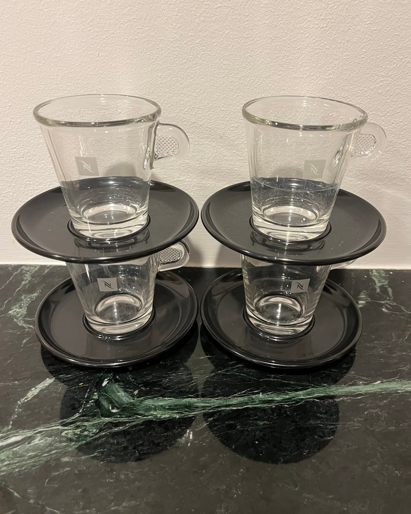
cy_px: 255
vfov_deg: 62.2
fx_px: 426
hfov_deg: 51.5
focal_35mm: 28
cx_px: 206
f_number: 1.6
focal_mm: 5.1
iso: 250
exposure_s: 1/60
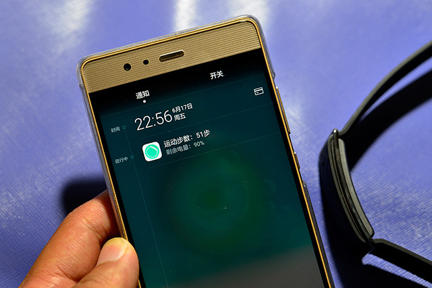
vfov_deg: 27.0
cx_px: 216
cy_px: 144
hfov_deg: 39.6
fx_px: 600
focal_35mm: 50
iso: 400
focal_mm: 50
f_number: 4
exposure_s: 1/40
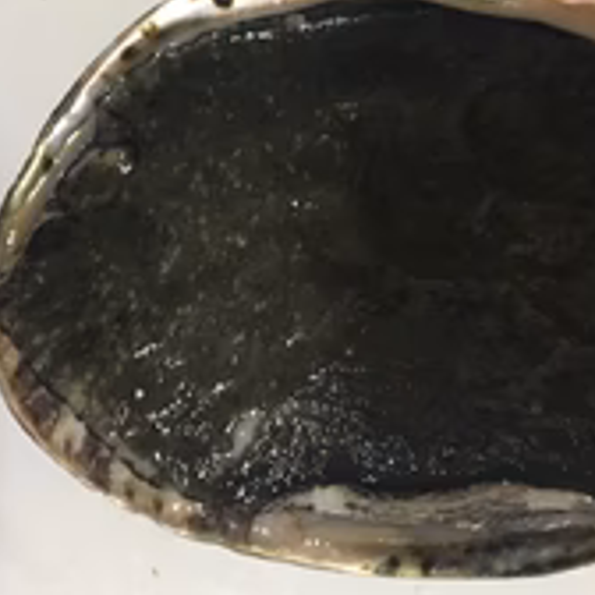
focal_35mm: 61
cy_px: 230
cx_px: 216
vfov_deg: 28.1
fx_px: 1186
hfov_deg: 28.0
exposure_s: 1/15
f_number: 2.2
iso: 250
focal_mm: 4.15
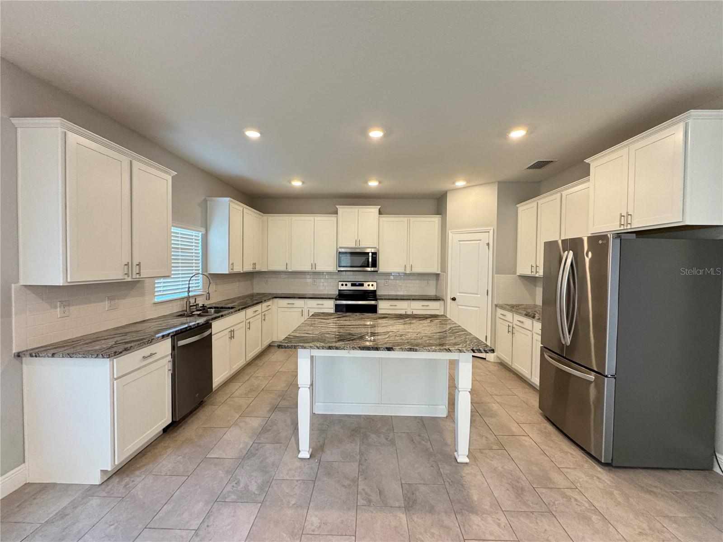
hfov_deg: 102.1
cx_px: 362
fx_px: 292
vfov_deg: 85.7
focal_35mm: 14
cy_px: 271
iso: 500
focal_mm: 2.22
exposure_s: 1/60
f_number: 2.2
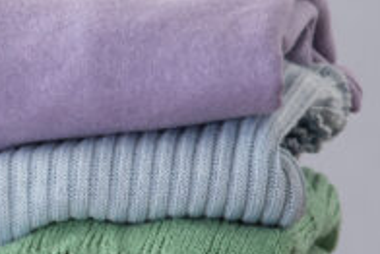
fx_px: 5408
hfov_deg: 4.0
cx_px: -428
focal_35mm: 512
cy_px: 273
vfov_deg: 2.7
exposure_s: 1/125
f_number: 8
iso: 250
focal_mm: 98
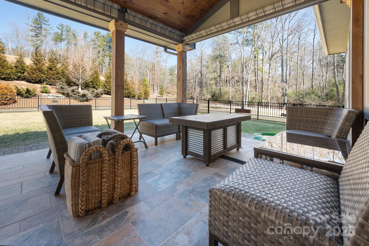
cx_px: 184
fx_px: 143
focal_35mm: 14
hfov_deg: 104.3
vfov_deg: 81.1
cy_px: 123
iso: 200
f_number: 8
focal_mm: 14
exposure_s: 1/500
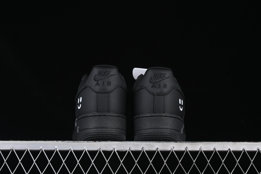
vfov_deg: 18.2
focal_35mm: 75
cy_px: 87
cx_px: 130
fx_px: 544
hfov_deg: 27.0
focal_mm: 50
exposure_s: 1/60
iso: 160
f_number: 6.3
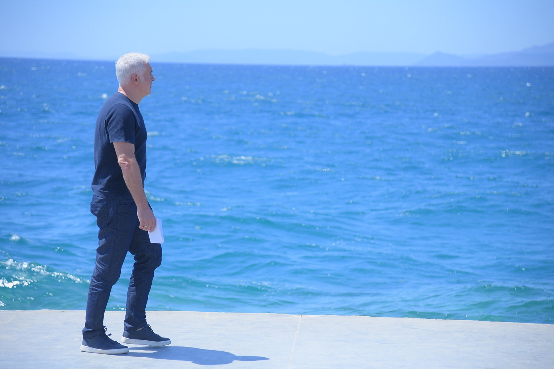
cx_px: 277
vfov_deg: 13.0
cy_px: 184
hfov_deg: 19.5
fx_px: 1616
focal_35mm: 105
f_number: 4
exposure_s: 1/6400
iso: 1000
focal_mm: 105
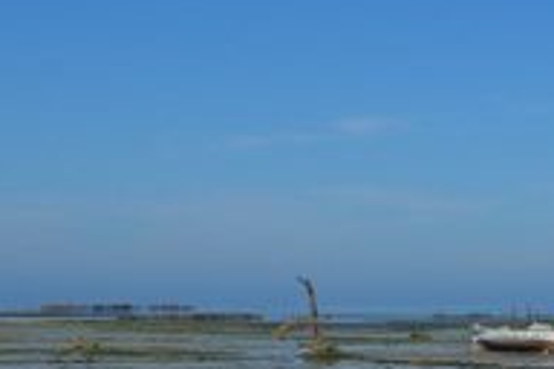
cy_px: 202
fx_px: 1554
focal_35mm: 101
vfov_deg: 13.6
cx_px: 848
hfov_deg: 17.9
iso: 100
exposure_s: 1/400
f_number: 10
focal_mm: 18
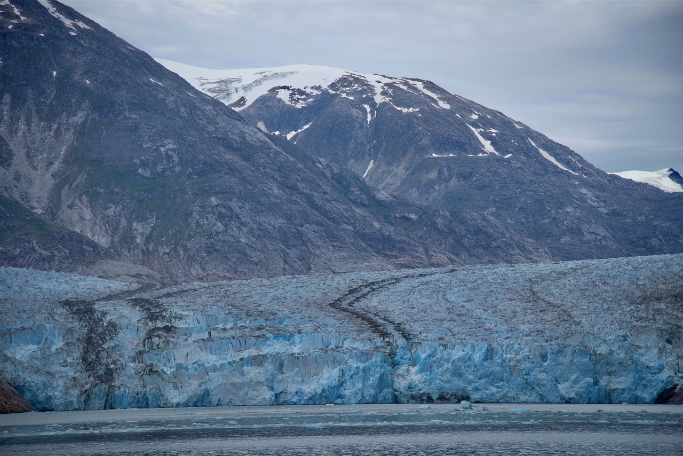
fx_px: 2277
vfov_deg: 11.4
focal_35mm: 120
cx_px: 342
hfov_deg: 17.1
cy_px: 228
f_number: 5.6
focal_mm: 120
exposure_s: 1/250
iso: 100
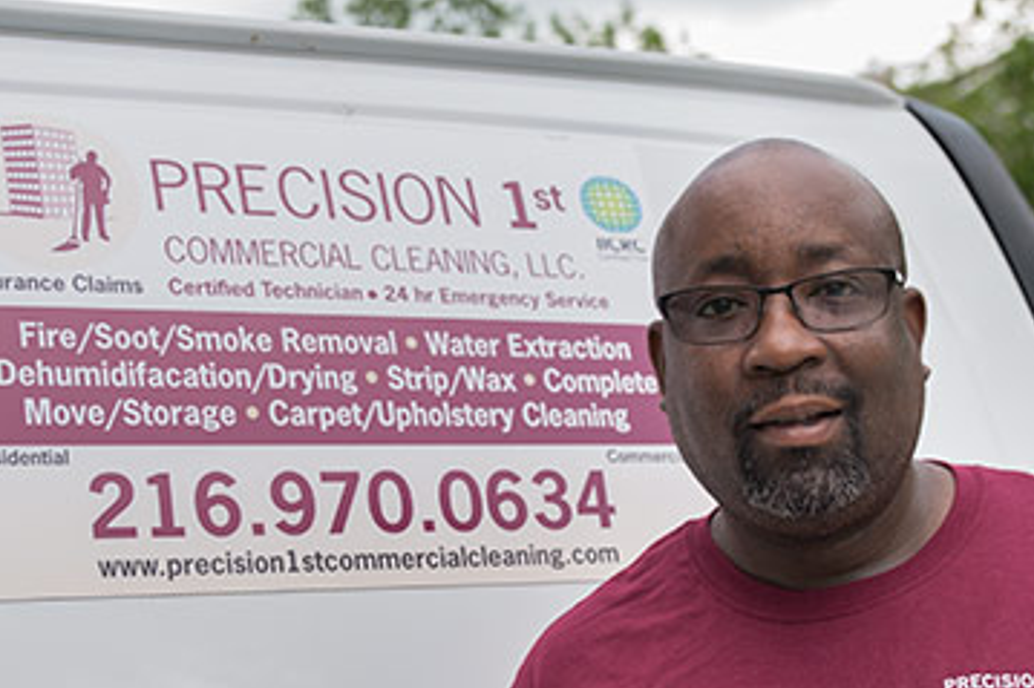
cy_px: 554
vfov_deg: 24.2
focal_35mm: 55
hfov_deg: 36.2
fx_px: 1579
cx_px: 602
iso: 200
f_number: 4
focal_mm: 34
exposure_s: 1/250
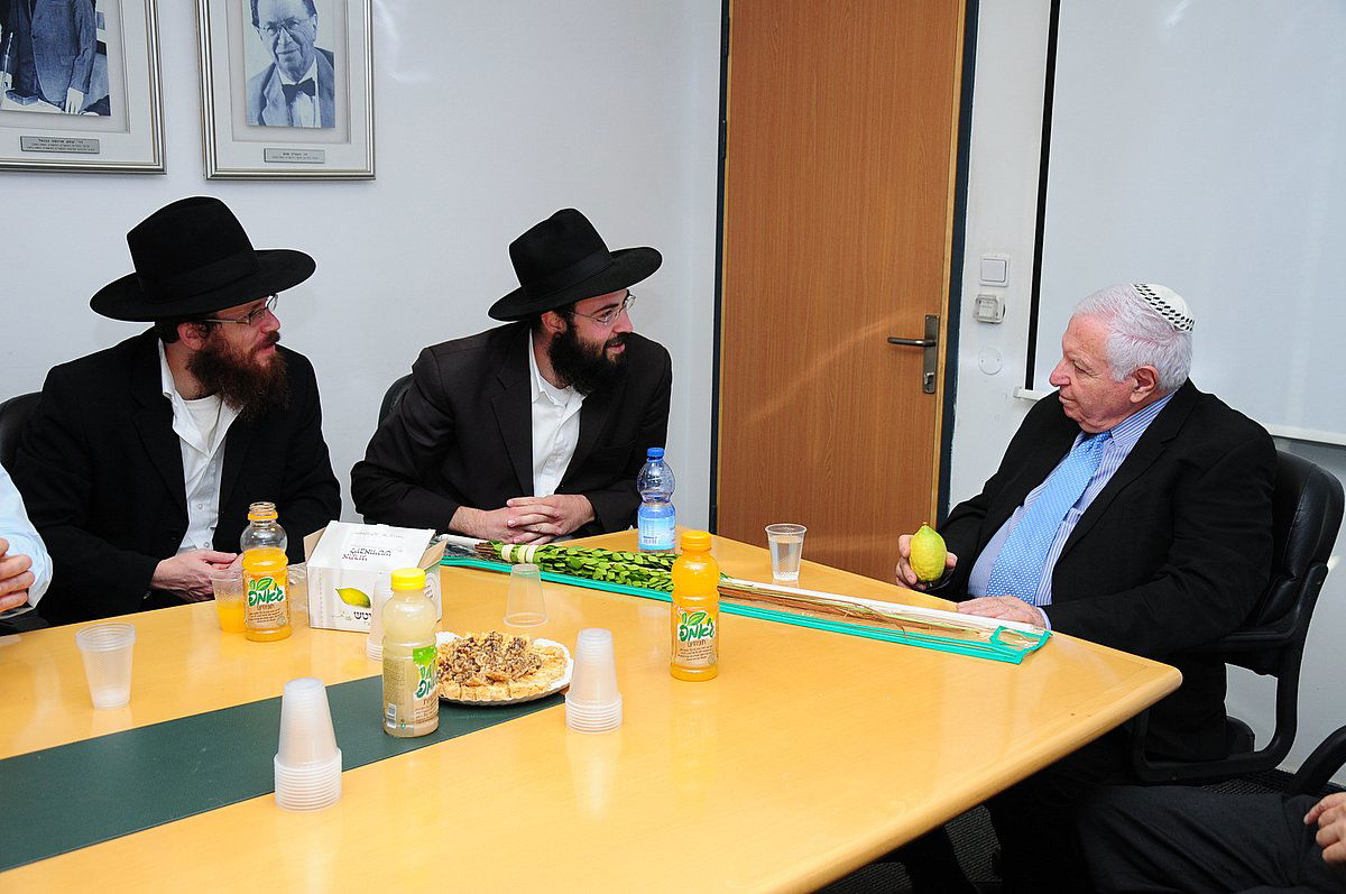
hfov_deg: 49.6
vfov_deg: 34.1
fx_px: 1456
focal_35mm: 39
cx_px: 673
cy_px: 447
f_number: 5
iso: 400
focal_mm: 26
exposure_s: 1/100
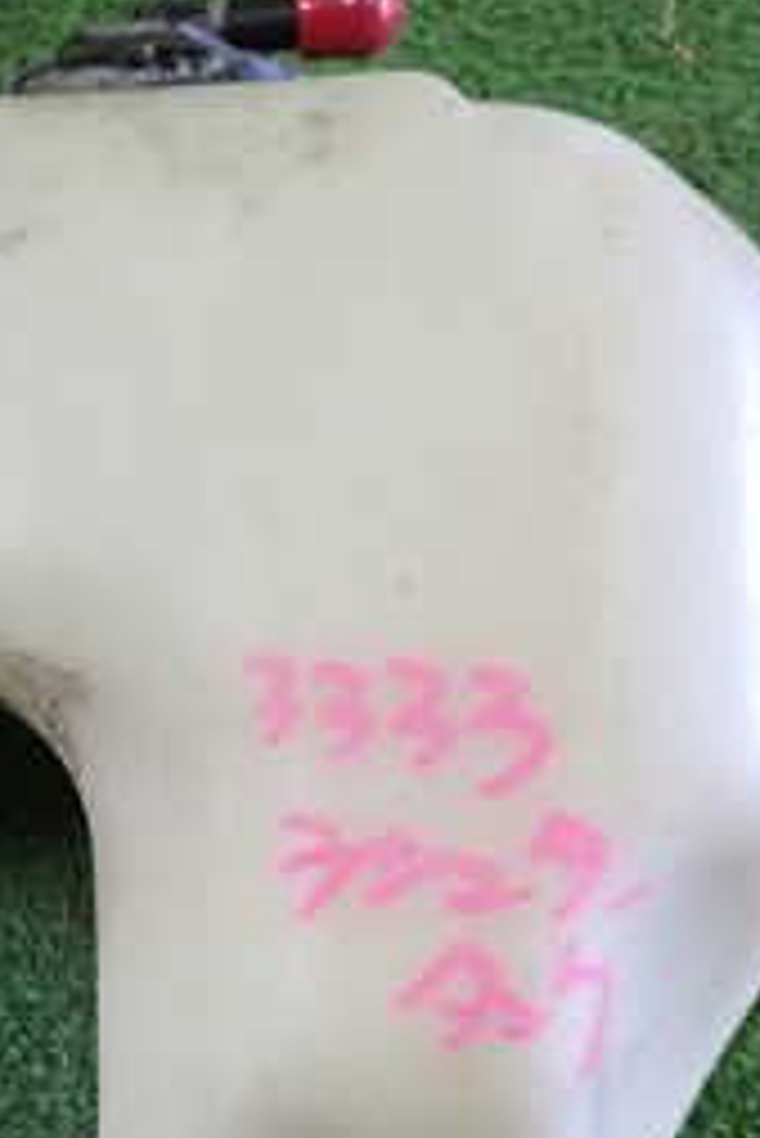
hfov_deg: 18.2
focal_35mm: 74
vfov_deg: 27.1
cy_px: 769
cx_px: 81
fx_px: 2340
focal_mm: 5.4
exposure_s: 1/30
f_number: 2.3
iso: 400
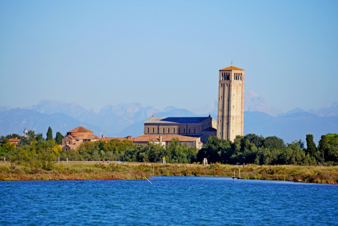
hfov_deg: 6.9
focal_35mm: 300
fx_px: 2818
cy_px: 113
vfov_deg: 4.6
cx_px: 169
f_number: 8
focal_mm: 300
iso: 100
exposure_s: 1/400
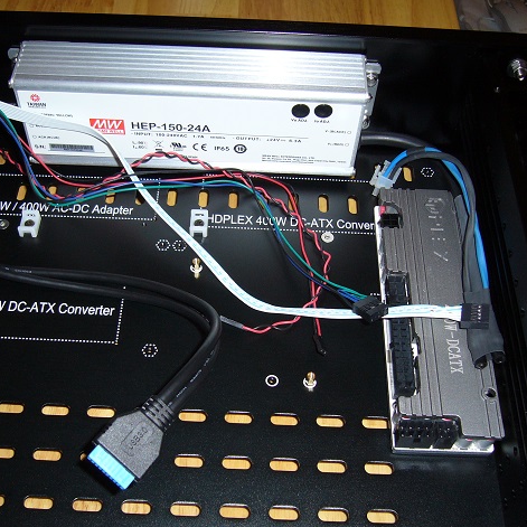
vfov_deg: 40.0
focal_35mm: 42
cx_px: 251
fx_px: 723
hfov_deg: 40.0
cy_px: 264
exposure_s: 1/30
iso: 100
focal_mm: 5.8
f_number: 2.8
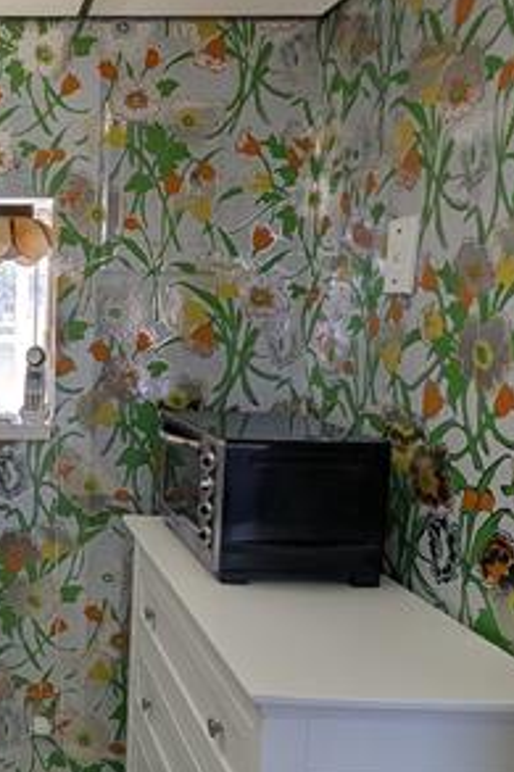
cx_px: -46
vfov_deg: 55.8
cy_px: 393
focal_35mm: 34
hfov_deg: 33.9
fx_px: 729
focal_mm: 2.23
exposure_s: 1/60
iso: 40
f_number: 1.95
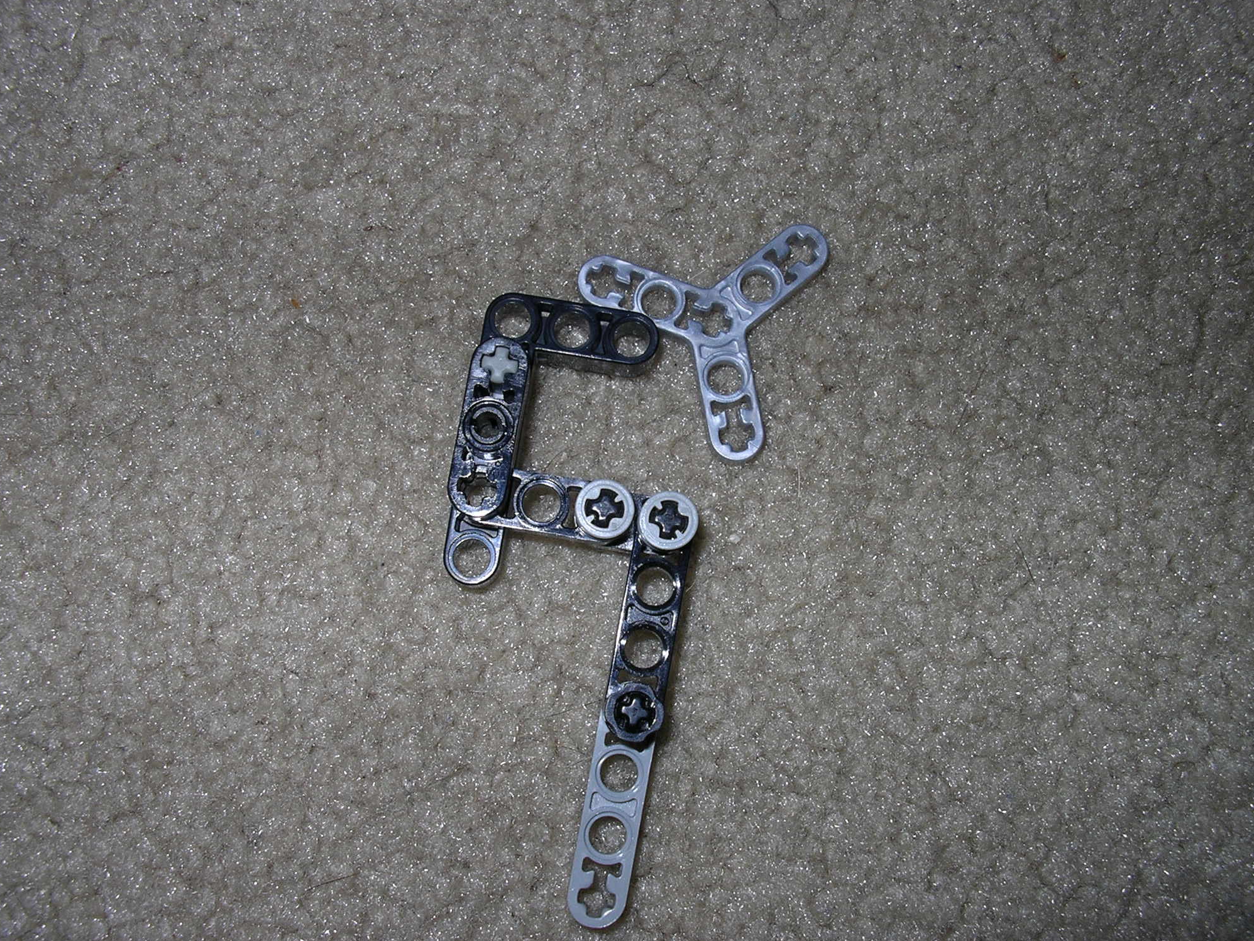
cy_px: 460
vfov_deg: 36.8
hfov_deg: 47.9
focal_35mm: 39
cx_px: 625
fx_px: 1413
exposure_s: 1/60
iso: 50
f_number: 4.1
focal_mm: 5.8
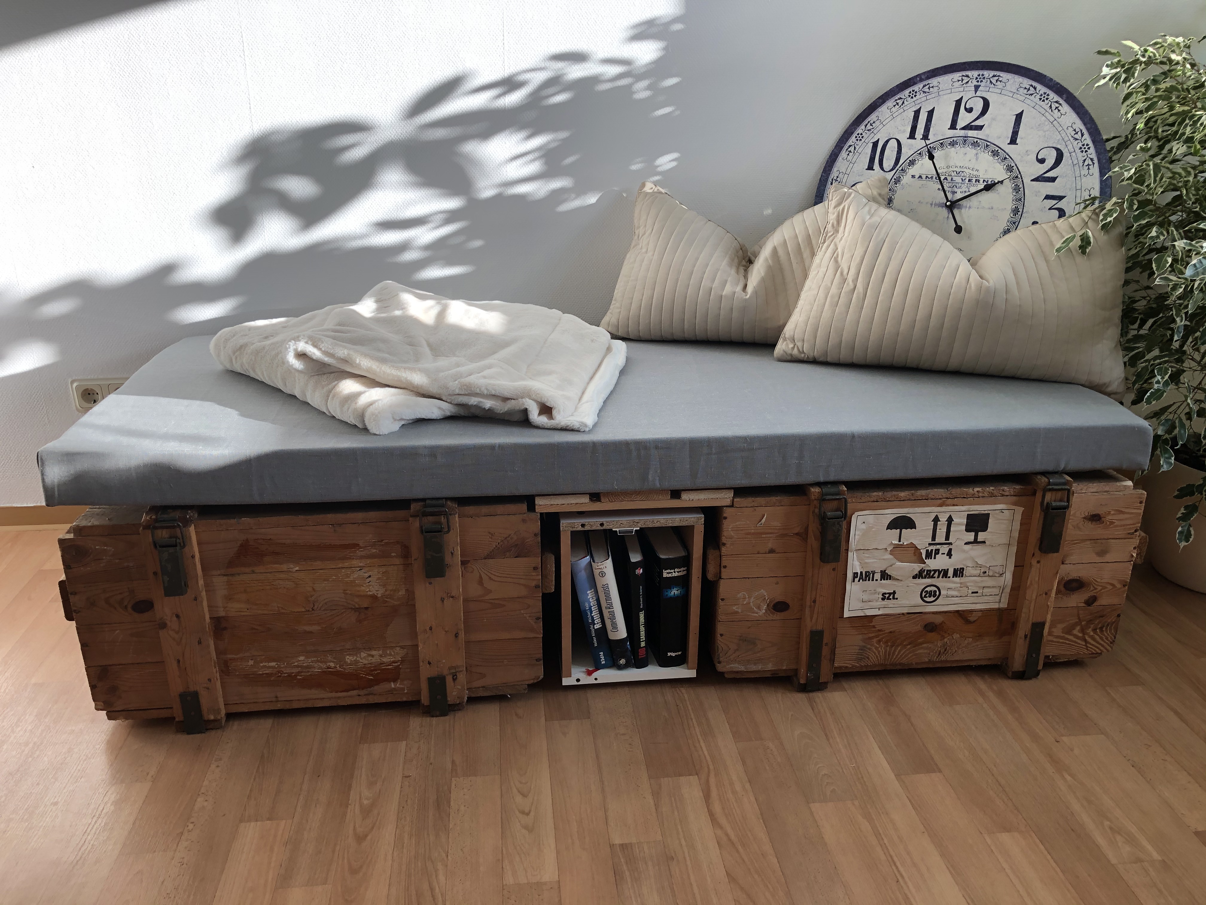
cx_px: 603
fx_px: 976
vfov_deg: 49.7
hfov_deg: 63.4
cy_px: 452
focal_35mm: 28
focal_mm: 3.99
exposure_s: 1/120
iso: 20
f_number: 1.8
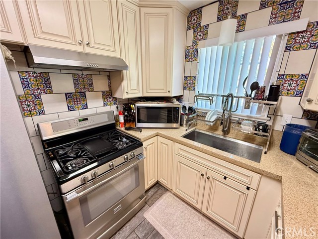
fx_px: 129
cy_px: 120
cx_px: 159
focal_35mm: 14
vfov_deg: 85.7
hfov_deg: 102.1
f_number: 2.2
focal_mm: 2.22
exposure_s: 1/60
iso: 400
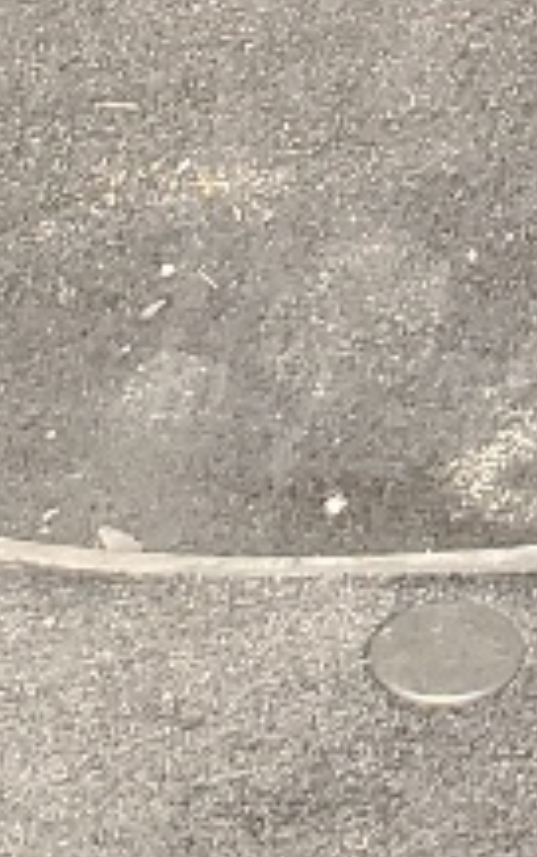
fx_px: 4744
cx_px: 1548
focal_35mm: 203
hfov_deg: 6.0
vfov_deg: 9.2
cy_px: -1197
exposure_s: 1/370
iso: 50
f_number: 1.5
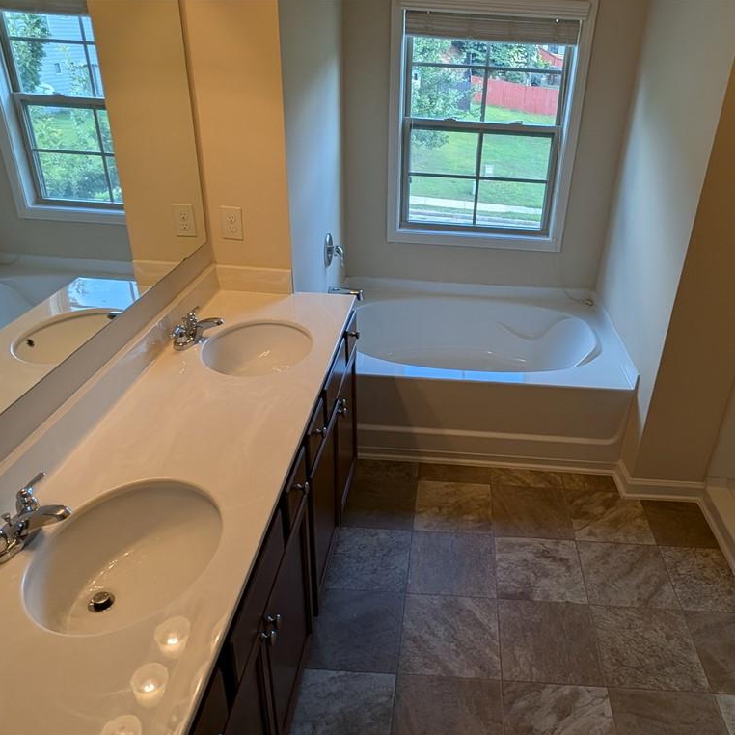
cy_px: 368
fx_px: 456
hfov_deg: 76.8
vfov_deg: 77.7
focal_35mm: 19
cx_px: 442
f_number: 2.2
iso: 49
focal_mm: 2.22
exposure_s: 1/60
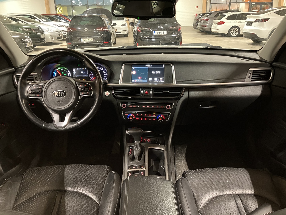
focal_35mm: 28
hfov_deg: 63.4
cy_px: 108
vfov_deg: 49.7
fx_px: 231
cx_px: 143
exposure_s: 1/29
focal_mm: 3.99
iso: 640
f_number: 1.8
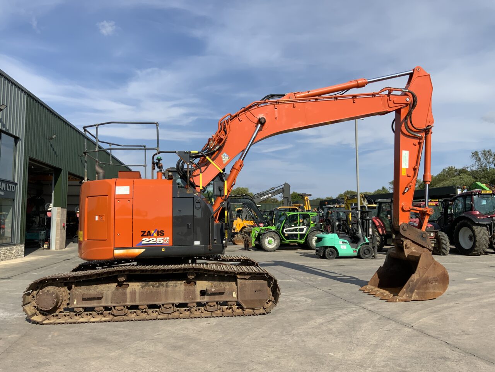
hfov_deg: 61.7
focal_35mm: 29
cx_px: 248
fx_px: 415
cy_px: 186
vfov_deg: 48.2
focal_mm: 3
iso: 16
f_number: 1.8
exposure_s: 1/2667
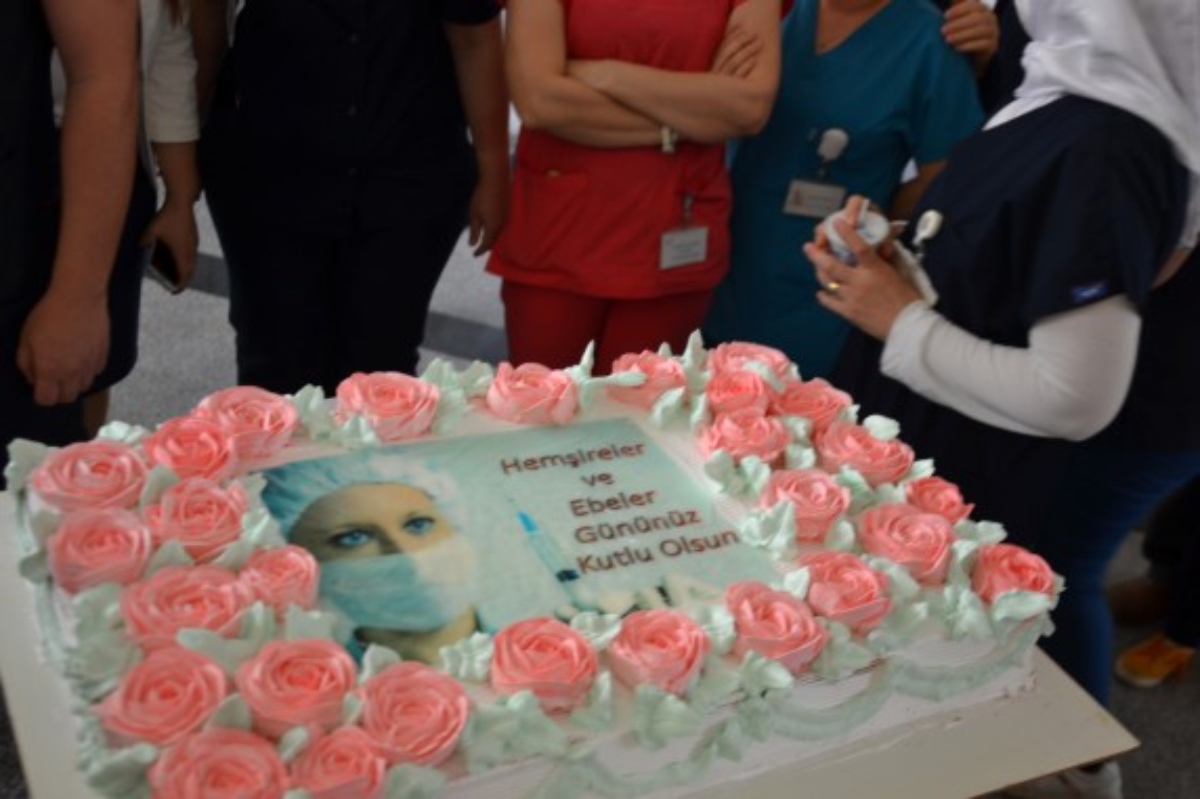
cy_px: 400
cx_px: 600
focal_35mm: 42
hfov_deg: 46.4
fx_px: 1400
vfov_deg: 31.9
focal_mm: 28
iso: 400
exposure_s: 1/50
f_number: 4
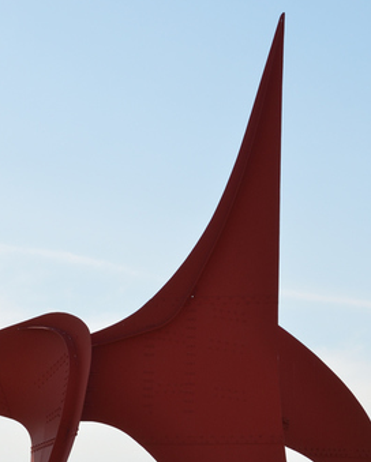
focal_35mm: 139
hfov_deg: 11.1
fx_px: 1904
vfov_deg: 13.8
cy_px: 348
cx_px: 121
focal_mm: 48
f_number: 7.1
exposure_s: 1/500
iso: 125
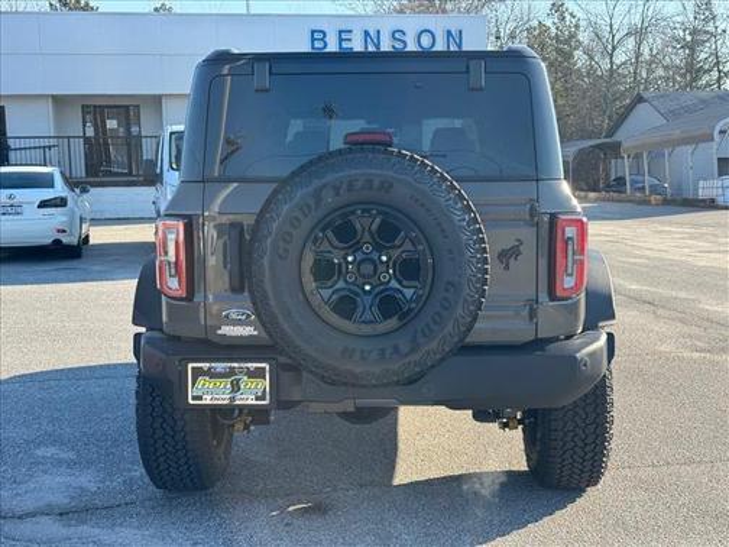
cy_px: 274
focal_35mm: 48
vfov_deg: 30.3
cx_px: 364
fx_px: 1011
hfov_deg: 39.7
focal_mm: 6.76
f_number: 1.78
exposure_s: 1/980
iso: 64
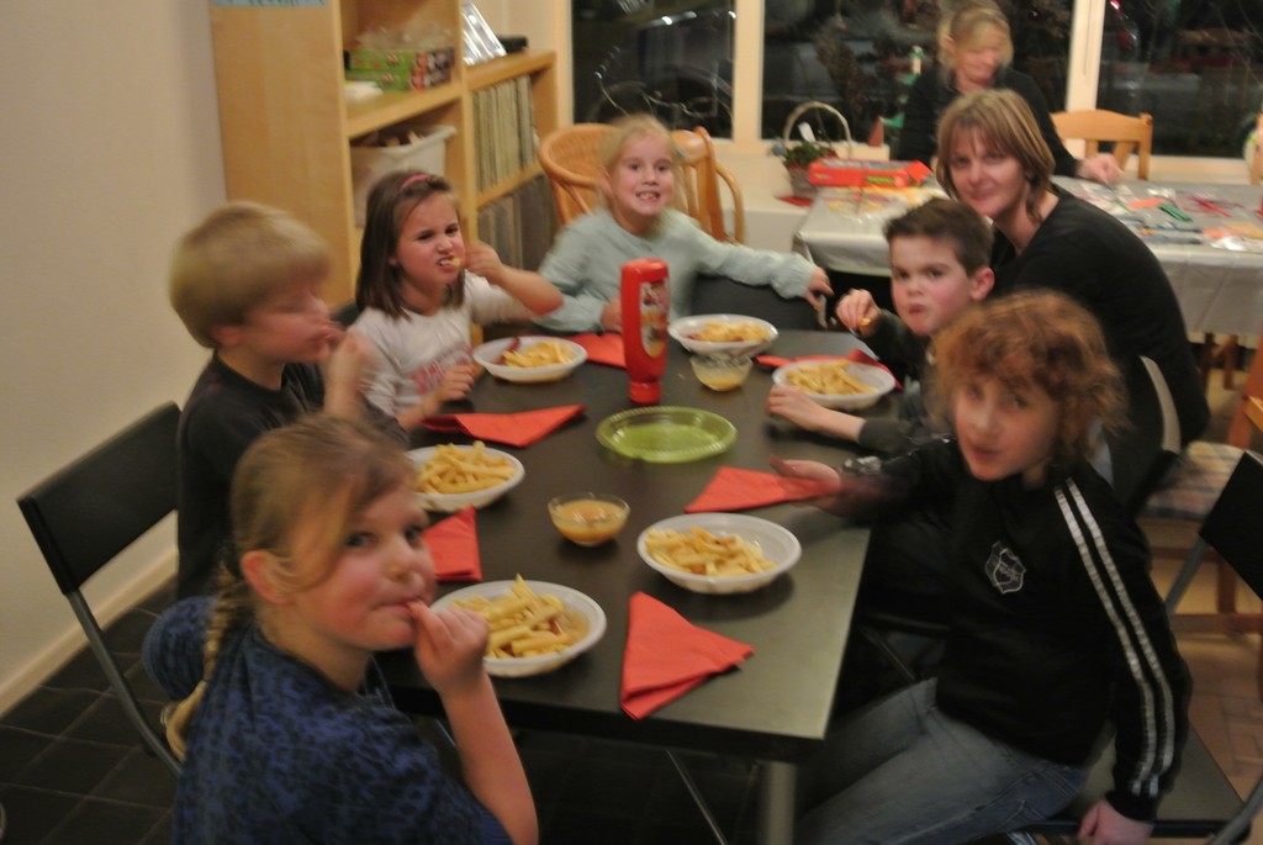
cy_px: 422
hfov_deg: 46.4
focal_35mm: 42
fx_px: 1475
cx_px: 632
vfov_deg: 32.0
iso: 800
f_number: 4.2
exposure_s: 1/2.5
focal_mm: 15.7
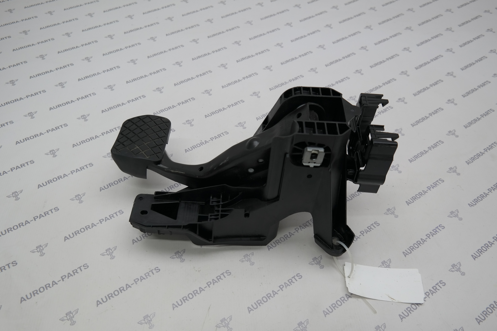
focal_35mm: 29
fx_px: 400
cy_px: 166
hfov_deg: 63.7
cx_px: 248
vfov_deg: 45.0
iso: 100
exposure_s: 1/80
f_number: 3.5
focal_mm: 19
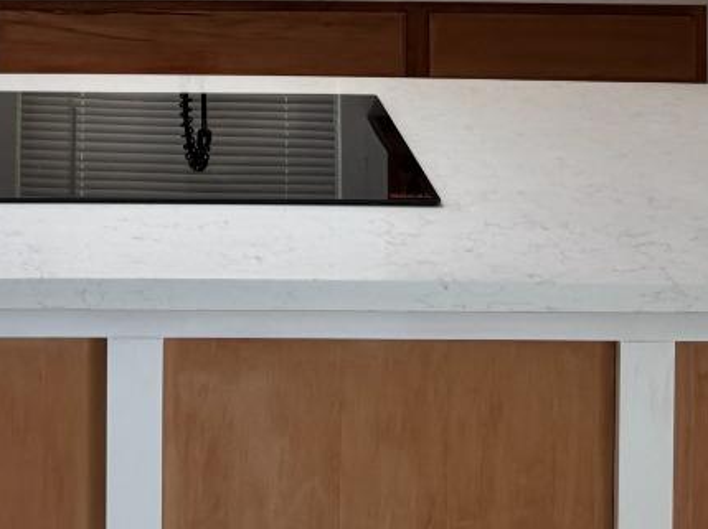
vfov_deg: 15.7
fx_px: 1717
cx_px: 140
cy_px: -337
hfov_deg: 23.0
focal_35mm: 84
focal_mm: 6.76
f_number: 1.78
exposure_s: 1/120
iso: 160
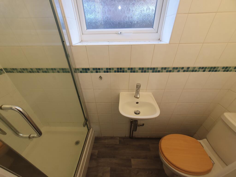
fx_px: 89
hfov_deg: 106.2
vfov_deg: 89.9
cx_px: 118
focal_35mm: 13
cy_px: 88
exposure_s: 1/50
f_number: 2.2
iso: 160
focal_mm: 1.8
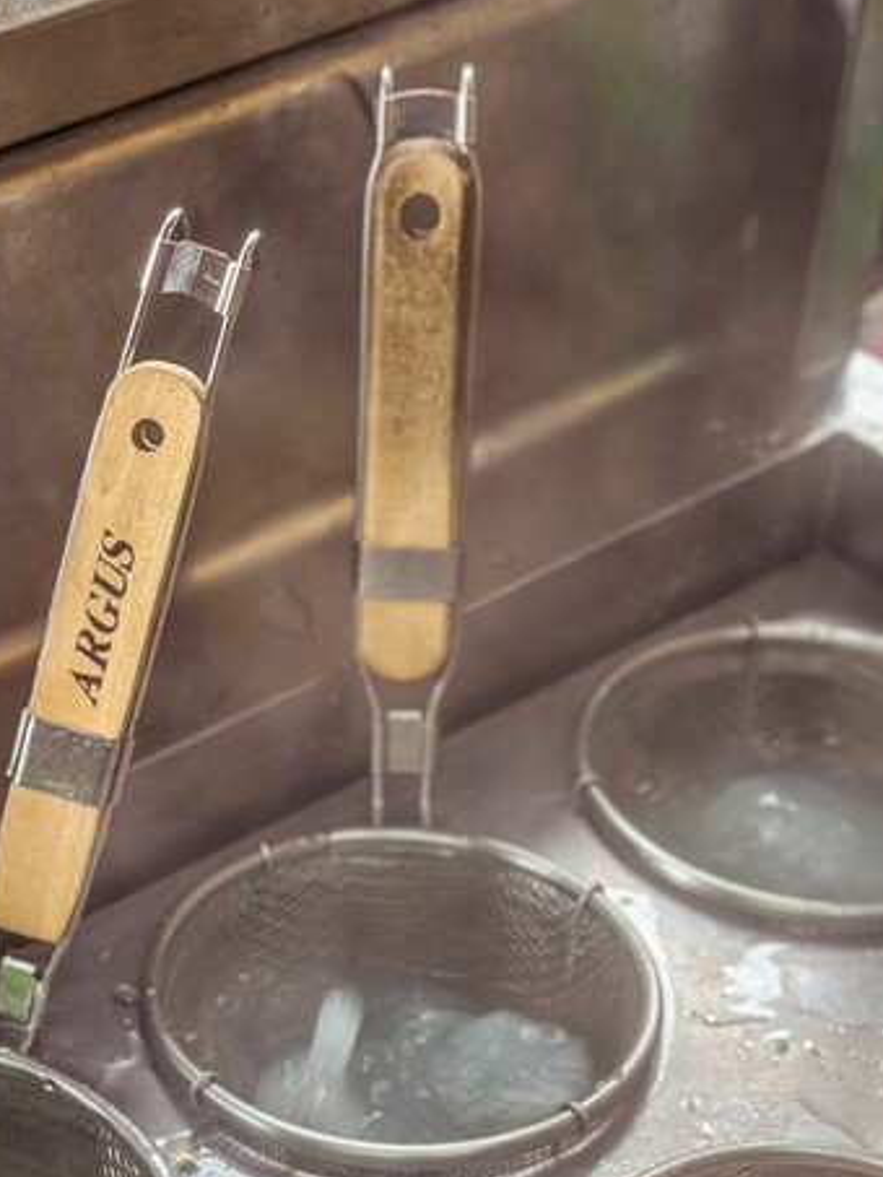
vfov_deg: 21.7
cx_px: 214
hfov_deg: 16.3
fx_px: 3060
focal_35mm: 90
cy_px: 813
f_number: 1.8
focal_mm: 6.86
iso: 100
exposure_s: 1/60
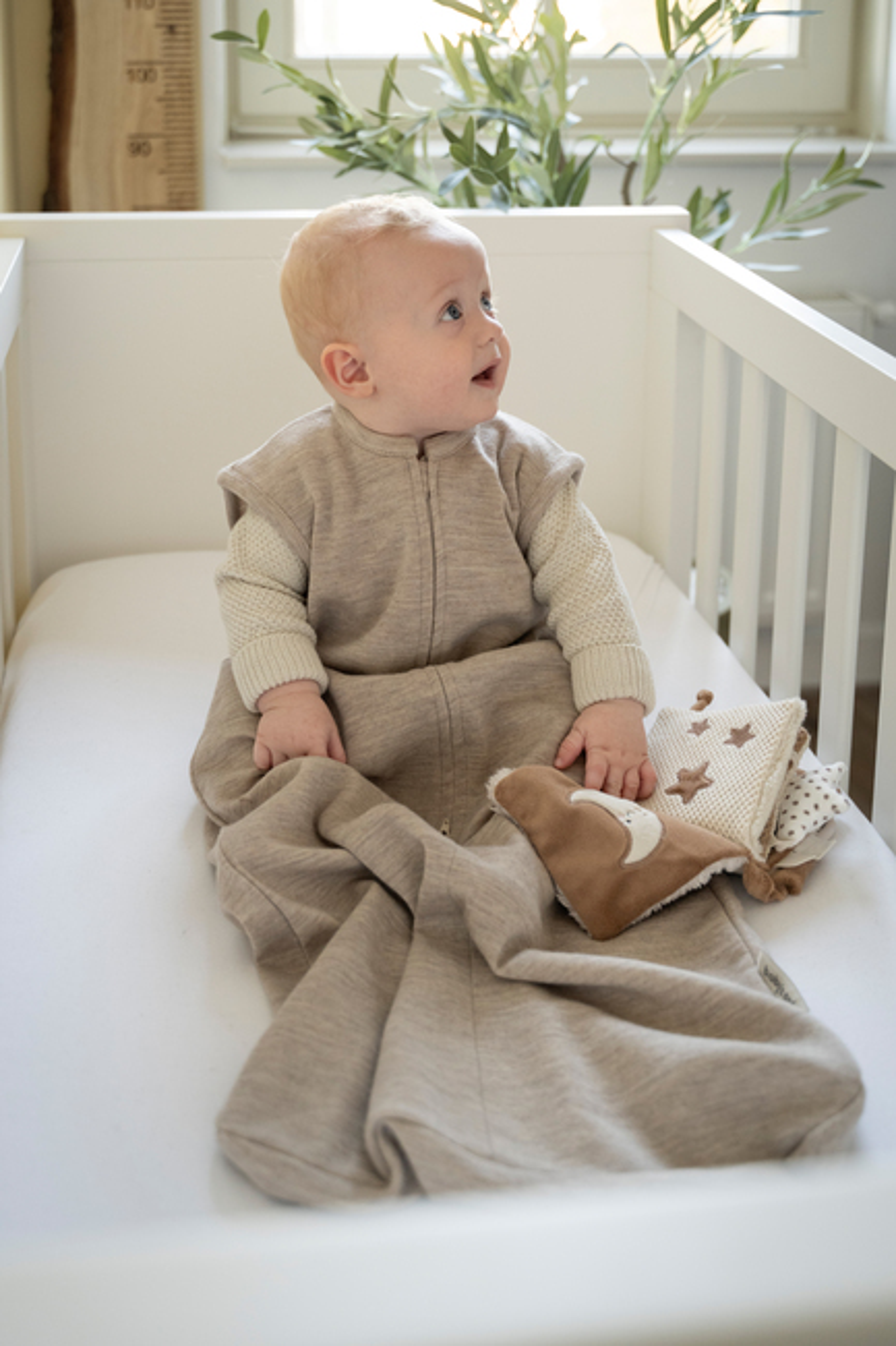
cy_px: 673
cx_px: 448
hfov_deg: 33.4
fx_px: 1494
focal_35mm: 40
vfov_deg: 48.5
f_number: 2.8
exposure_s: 1/160
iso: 800
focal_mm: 40
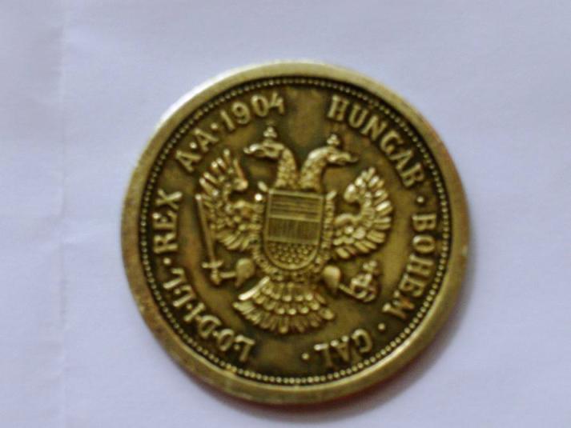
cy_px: 214
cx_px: 286
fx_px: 1320
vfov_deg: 18.4
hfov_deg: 24.4
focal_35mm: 80
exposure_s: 1/8
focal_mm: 13.23
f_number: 4.4
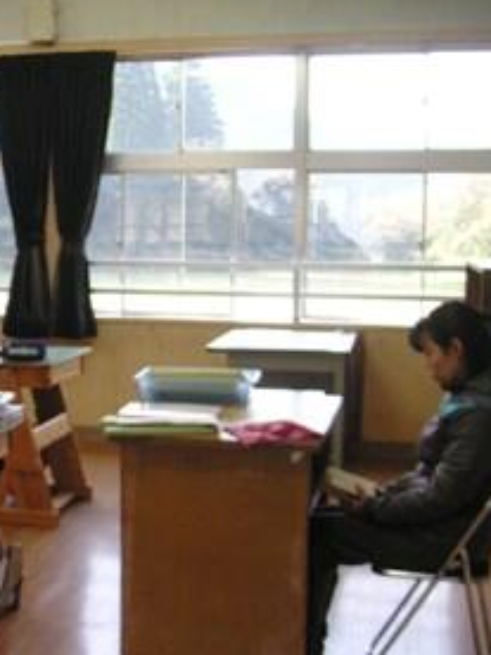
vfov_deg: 32.1
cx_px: -17
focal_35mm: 60
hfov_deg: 23.3
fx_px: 1135
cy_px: 375
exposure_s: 1/45
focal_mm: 6.1
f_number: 2.8
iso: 50
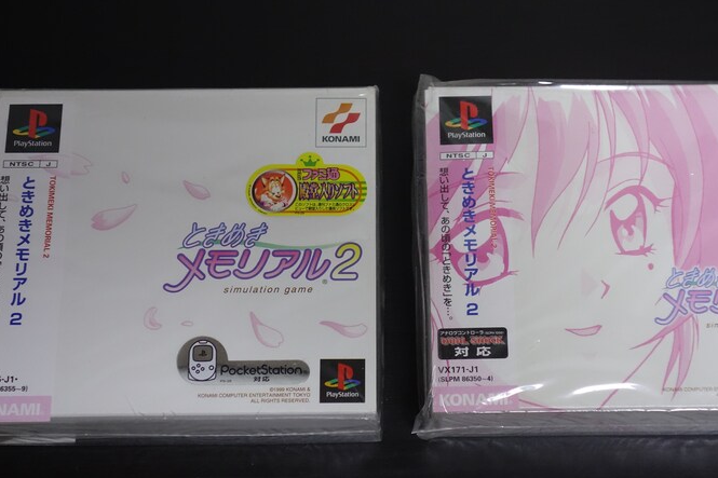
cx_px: 412
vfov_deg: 19.7
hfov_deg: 29.2
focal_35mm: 69
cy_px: 252
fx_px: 1376
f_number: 3.5
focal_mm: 19.1
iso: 800
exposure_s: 1/60
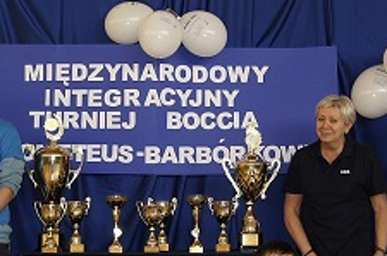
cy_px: 210
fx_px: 858
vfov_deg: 16.8
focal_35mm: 80
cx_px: 186
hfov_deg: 25.4
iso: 800
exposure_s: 1/125
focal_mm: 24
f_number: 4.5
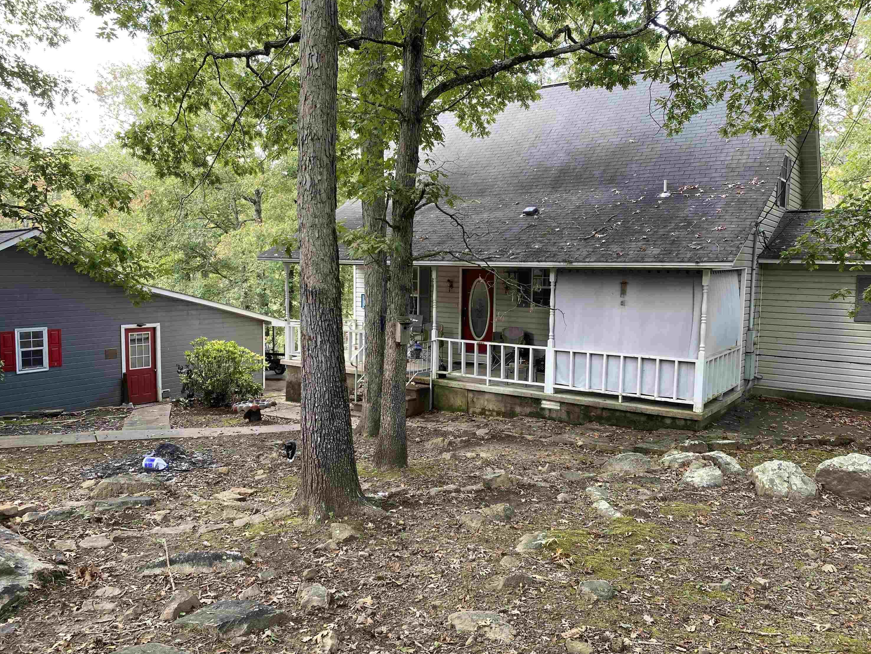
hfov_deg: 65.3
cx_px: 443
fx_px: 679
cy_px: 336
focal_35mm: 27
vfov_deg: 51.4
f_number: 1.8
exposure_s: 1/121
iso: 64
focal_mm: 4.25
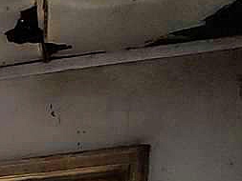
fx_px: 539
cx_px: -187
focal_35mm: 77
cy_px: 388
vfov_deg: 14.8
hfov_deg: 19.4
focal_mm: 1.74
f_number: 2.2
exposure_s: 1/25
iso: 800
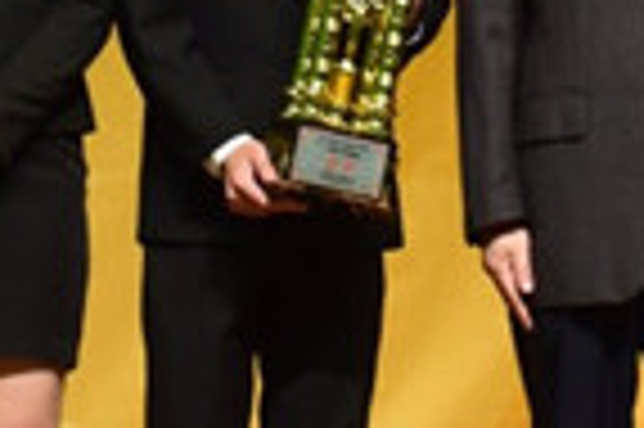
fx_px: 8112
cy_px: -300
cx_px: 459
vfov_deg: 3.0
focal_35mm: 454
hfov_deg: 4.5
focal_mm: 48
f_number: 7.1
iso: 400
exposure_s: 1/25
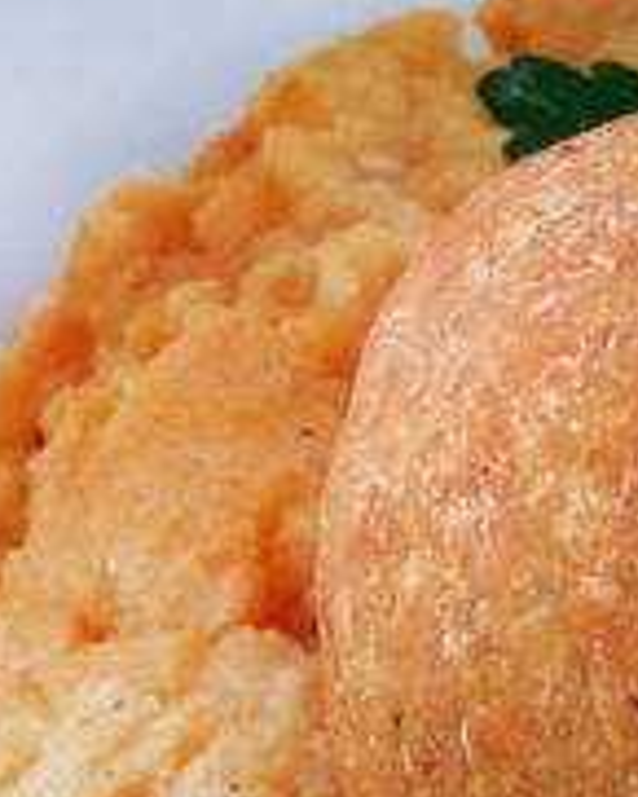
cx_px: -1588
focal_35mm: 503
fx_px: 11862
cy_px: 31
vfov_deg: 3.8
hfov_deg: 3.0
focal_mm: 60
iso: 200
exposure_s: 1/180
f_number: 10
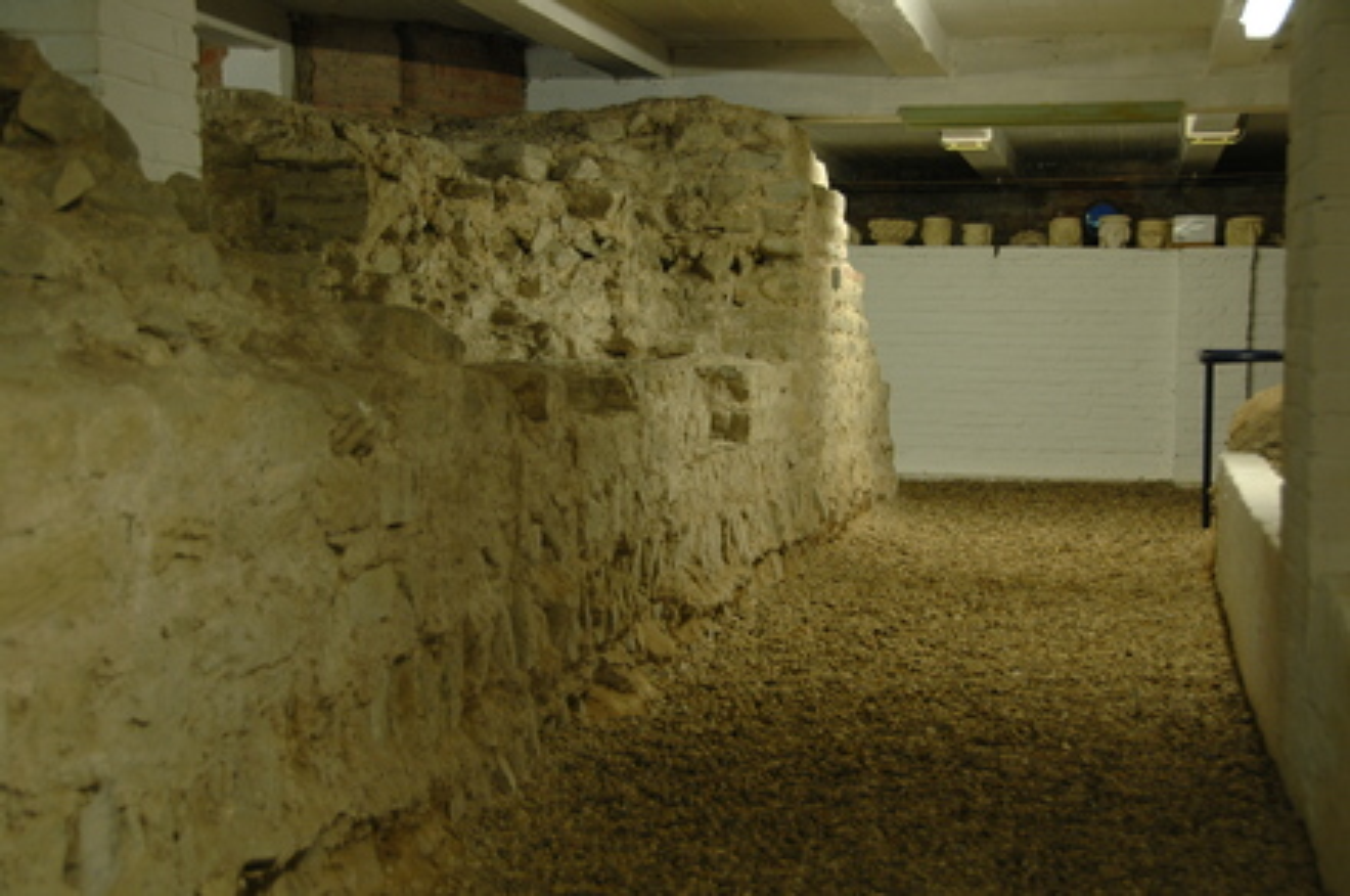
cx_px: 675
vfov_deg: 25.0
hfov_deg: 36.9
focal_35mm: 54
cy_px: 448
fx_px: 2022
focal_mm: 36
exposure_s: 1/8
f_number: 4.5
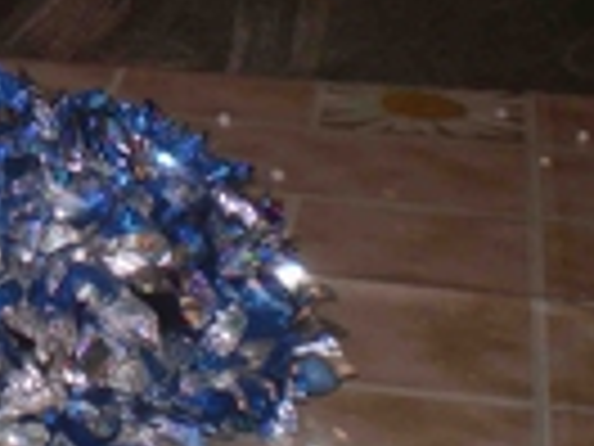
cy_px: -221
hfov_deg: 14.3
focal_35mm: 130
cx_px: -266
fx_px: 2231
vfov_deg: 11.0
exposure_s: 1/30
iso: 64
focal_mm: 6.3
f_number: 4.6
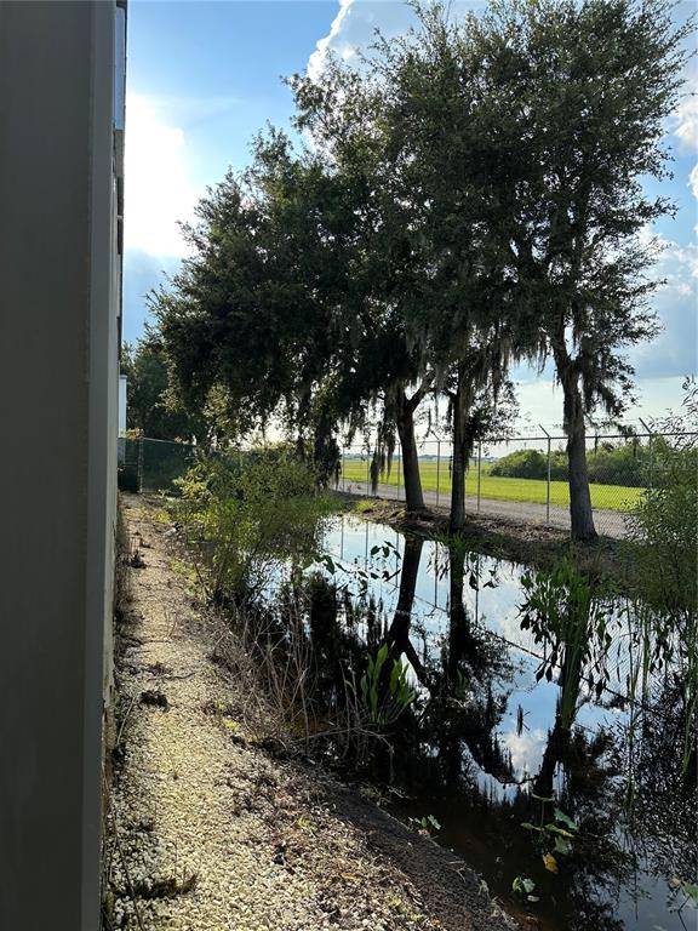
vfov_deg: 71.6
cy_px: 466
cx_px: 349
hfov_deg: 56.8
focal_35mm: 24
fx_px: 645
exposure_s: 1/1880
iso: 80
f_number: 1.78
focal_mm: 6.86
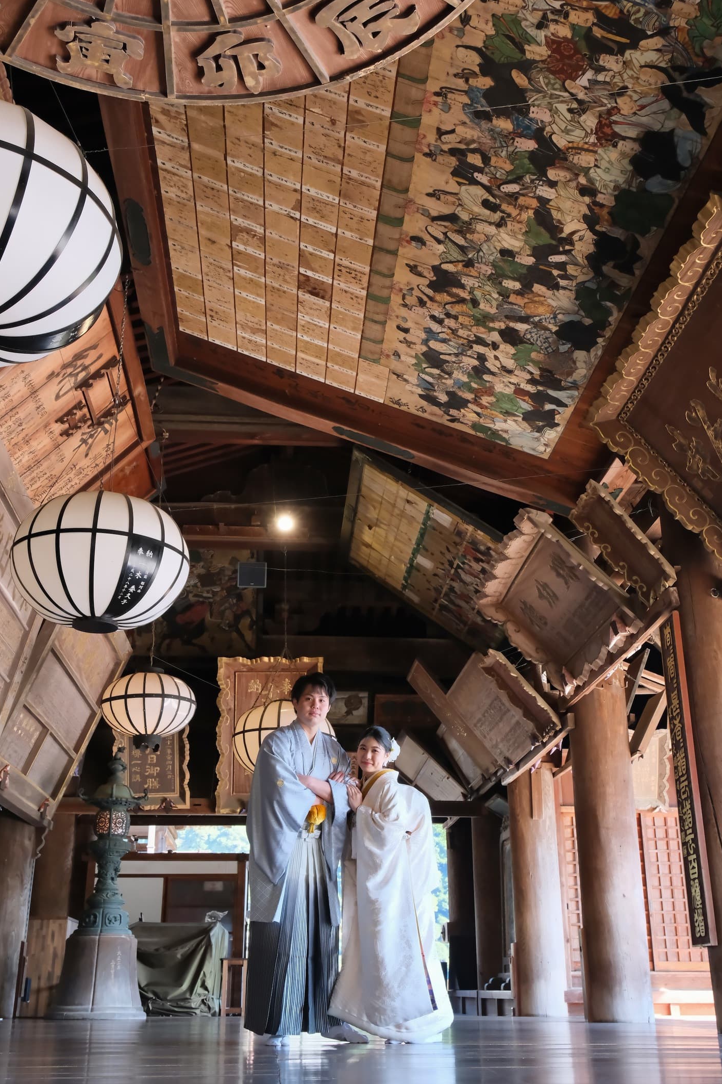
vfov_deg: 51.9
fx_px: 1113
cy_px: 531
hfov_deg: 35.9
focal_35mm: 37
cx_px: 362
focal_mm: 24
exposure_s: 1/100
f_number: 5
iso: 1600
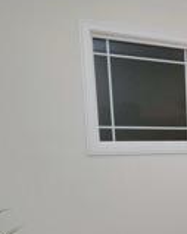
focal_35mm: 55
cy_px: 196
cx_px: 328
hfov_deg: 20.4
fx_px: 381
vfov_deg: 33.0
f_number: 5
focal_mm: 7
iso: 800
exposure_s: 1/160
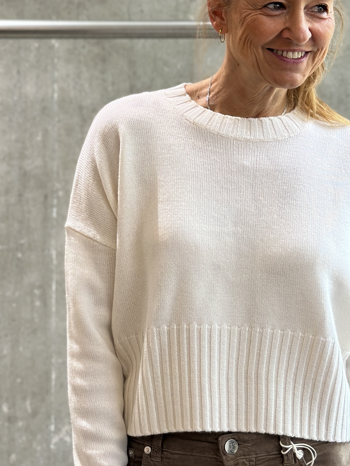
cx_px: 185
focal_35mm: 92
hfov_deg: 16.1
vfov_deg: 21.2
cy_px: 156
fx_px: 1240
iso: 100
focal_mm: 6.86
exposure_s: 1/100
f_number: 1.78
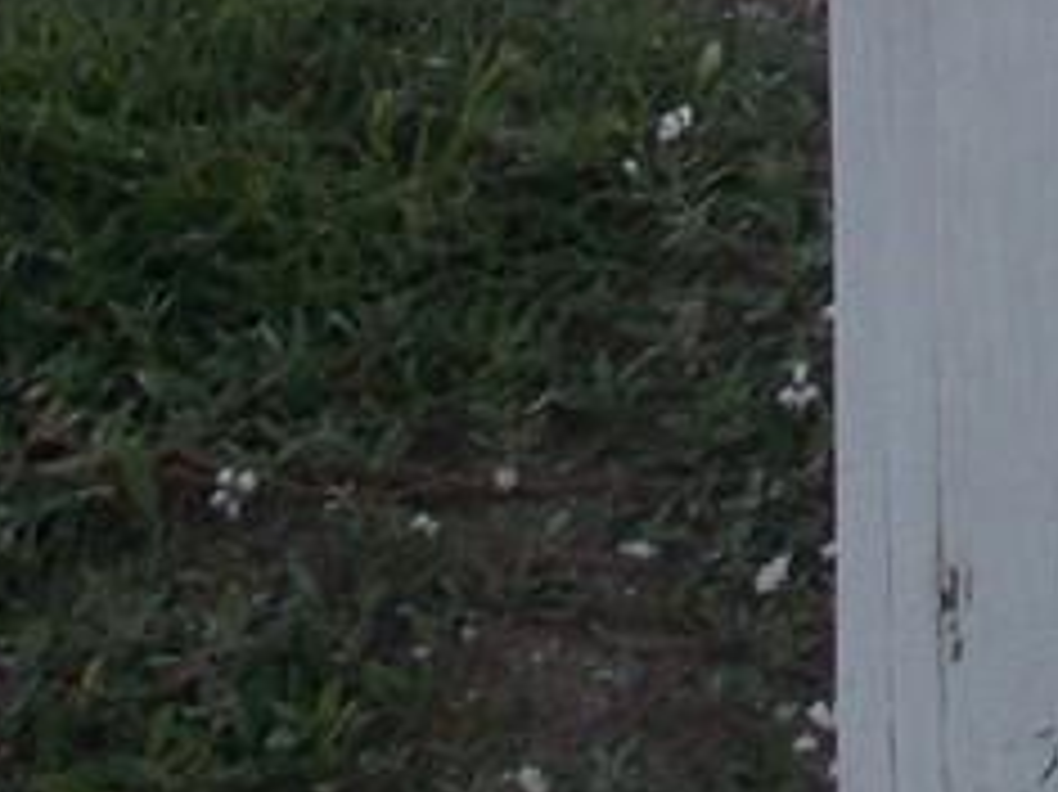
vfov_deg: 7.4
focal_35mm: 177
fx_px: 5407
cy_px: -1602
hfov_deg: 10.8
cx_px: 1513
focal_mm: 4.6
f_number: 3.2
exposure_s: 1/200
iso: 80
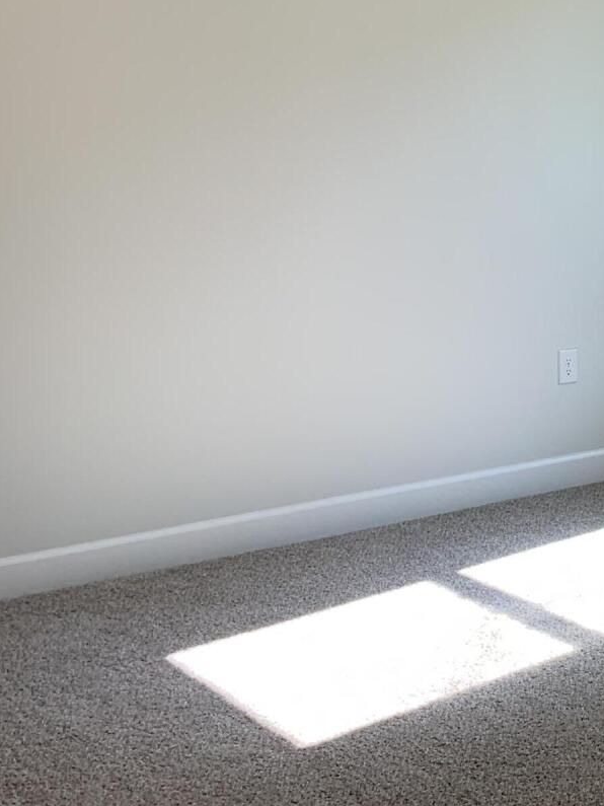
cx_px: 678
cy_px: 377
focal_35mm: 73
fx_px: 1699
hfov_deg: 19.3
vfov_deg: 26.7
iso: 32
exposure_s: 1/120
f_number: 1.8
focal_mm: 3
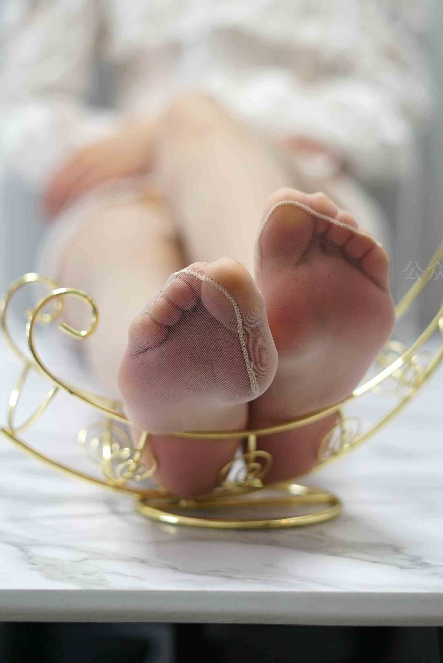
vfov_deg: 25.0
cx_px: 268
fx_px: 1493
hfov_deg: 16.9
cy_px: 303
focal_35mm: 81
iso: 800
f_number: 2
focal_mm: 50
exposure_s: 1/250
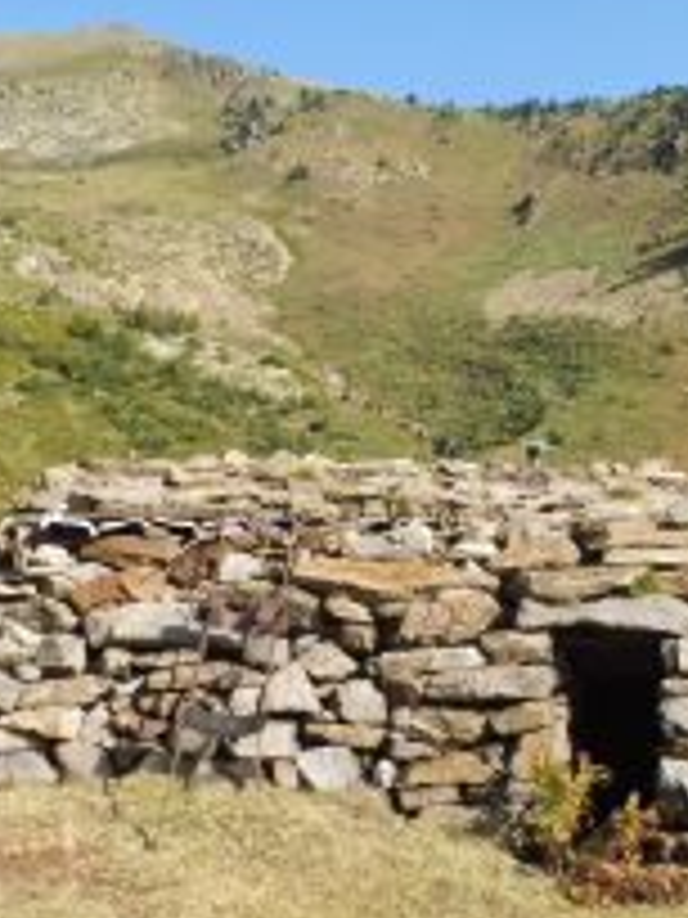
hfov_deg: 30.8
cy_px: 536
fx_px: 1246
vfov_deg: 40.3
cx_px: 396
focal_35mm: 47
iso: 100
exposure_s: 1/400
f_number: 4
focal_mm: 4.3
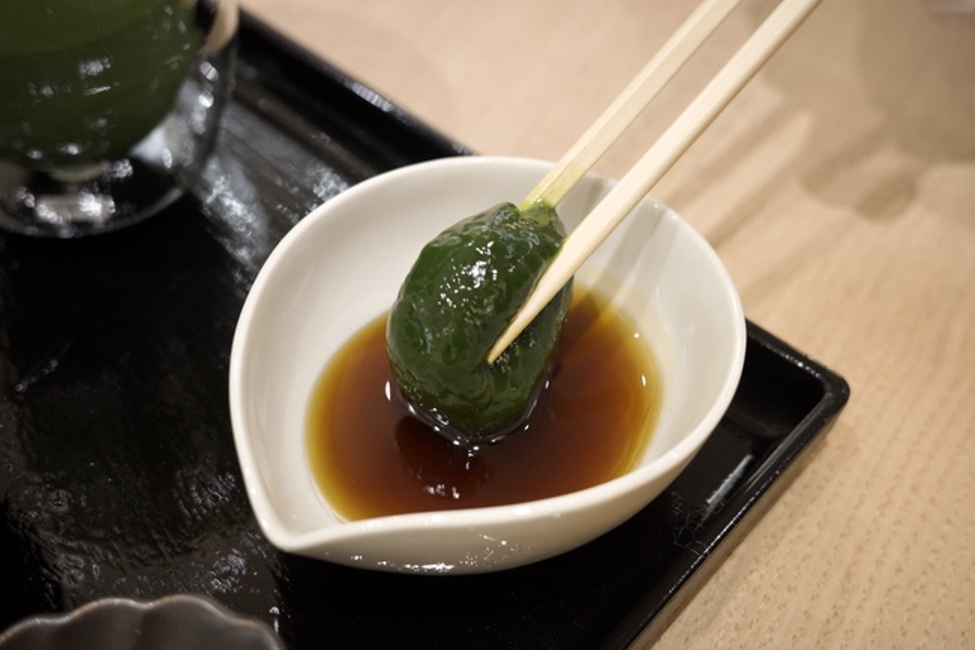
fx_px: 1083
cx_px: 488
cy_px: 325
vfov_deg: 33.4
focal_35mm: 40
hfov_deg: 48.5
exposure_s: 1/40
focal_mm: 26
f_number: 3.2
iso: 1600
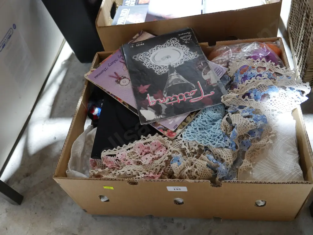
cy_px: 118
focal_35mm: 32
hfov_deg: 56.8
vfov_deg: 44.2
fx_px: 289
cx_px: 156
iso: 2500
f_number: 3.6
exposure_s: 1/60
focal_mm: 16
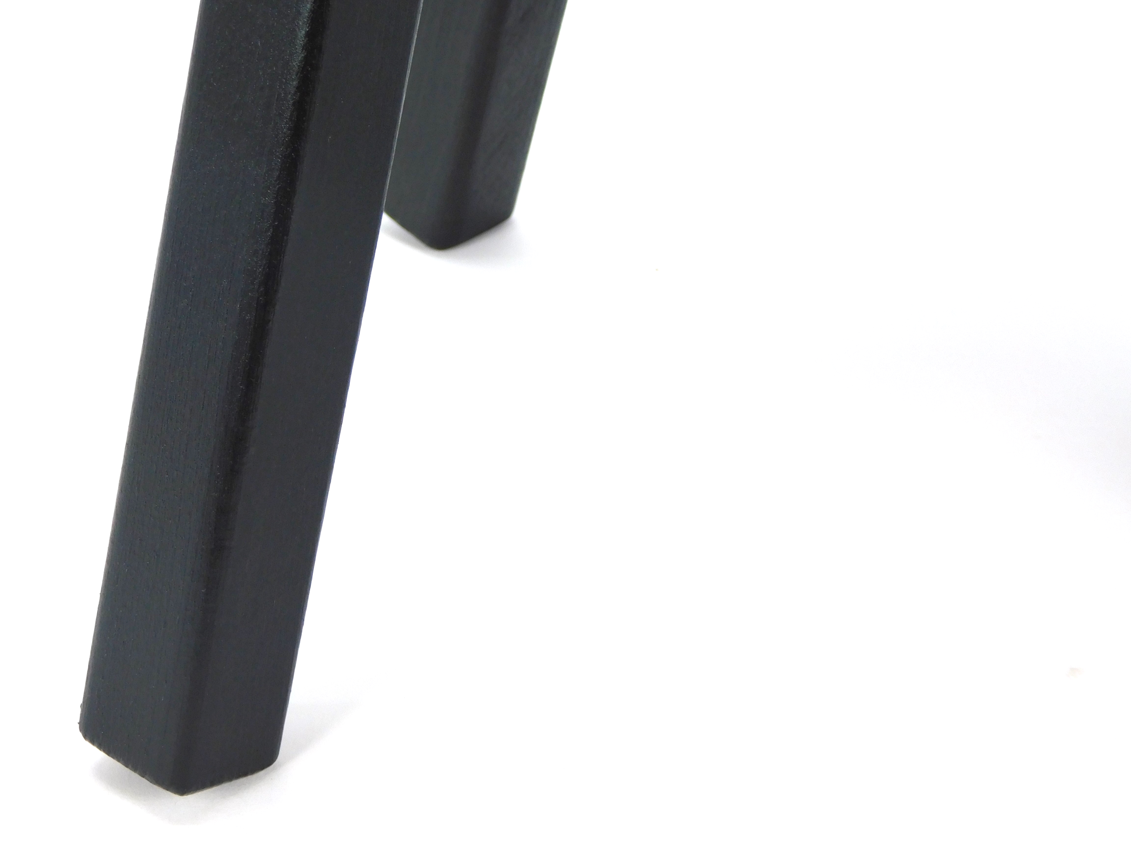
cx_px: 566
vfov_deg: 16.2
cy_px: 424
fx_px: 2973
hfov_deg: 21.5
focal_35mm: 91
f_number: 4.5
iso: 125
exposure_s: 1/60
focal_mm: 16.1
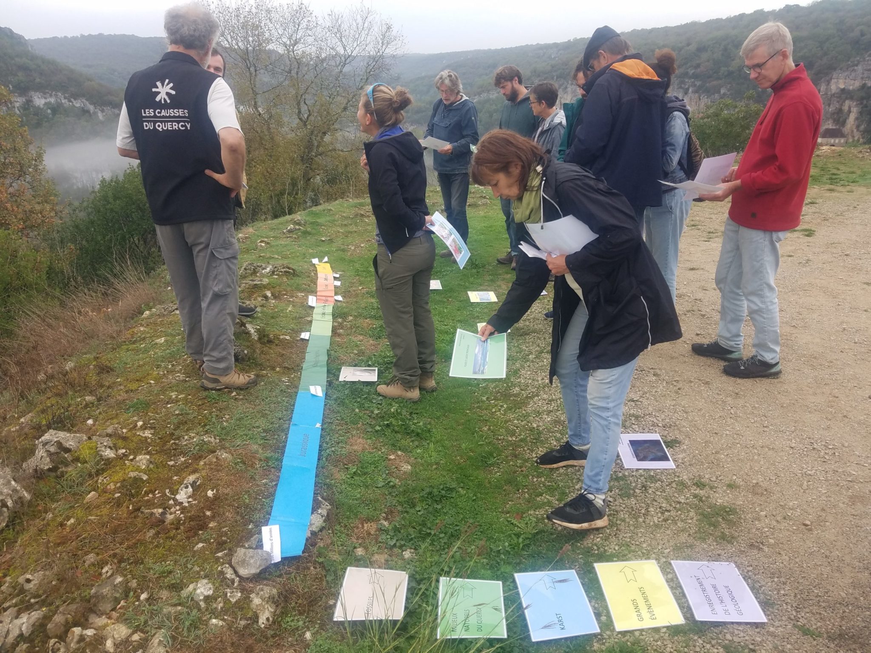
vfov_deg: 53.1
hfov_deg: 67.3
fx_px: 654
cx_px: 436
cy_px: 326
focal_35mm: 26
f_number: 1.7
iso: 50
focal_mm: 4.2
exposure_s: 1/157
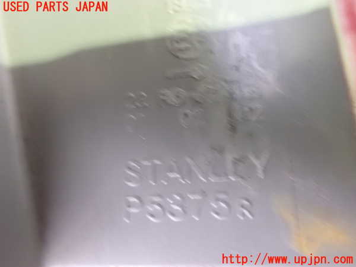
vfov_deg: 46.8
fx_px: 309
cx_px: 178
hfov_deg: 60.0
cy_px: 134
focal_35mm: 30
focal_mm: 5.4
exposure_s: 1/20
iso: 1600
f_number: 2.3
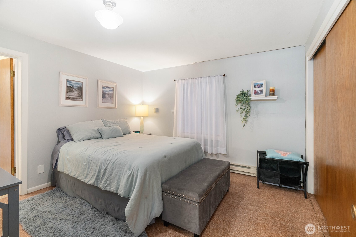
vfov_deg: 73.7
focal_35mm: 16
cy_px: 118
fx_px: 158
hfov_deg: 96.7
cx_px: 178
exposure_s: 1
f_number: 9
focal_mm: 16
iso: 1000
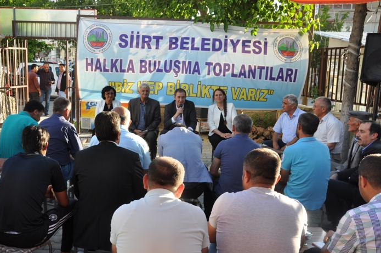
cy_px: 137
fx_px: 402
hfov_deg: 50.6
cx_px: 163
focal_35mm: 38
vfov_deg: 34.9
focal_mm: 22
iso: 200
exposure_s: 1/80
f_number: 9
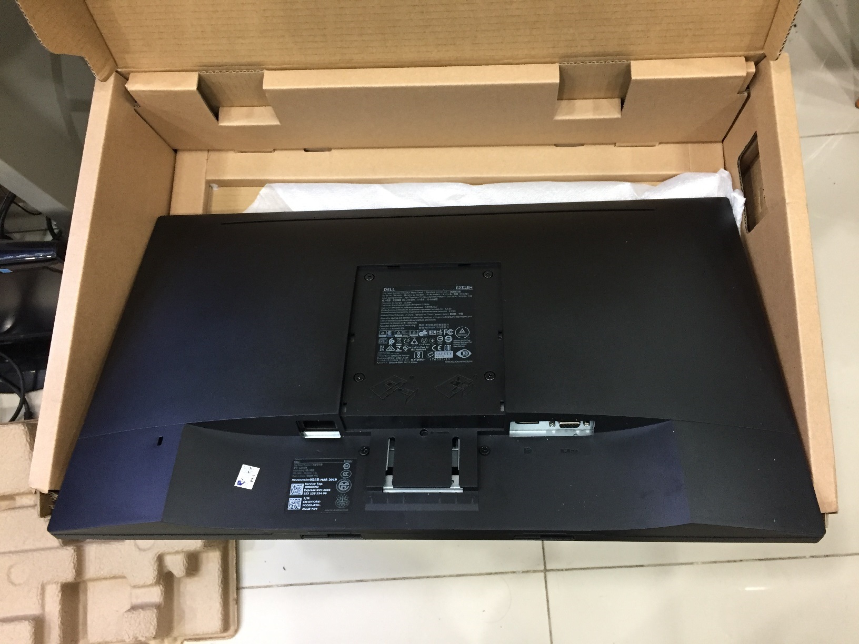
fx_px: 720
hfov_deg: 61.7
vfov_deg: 48.2
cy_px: 322
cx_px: 430
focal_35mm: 29
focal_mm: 4.15
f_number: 2.2
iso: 200
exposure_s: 1/33
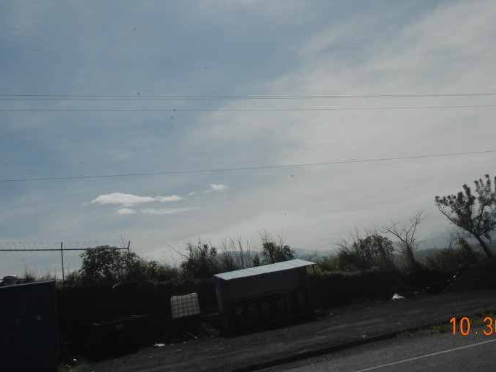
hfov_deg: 41.8
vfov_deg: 31.7
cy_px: 105
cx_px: 305
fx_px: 645
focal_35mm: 45
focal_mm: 5.4
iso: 160
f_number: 7
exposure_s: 1/2000
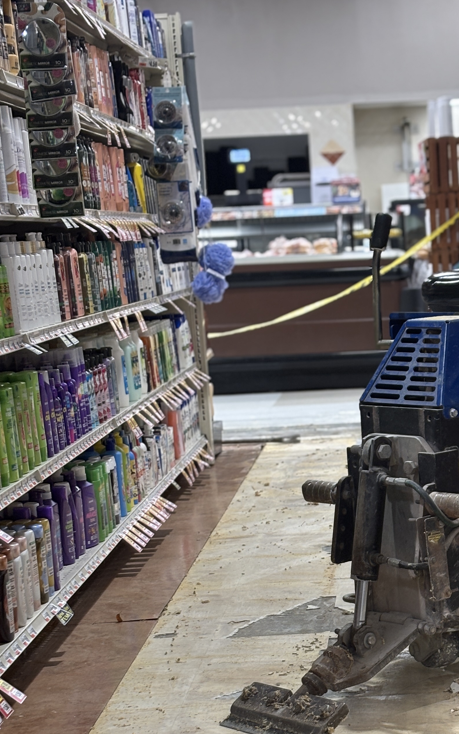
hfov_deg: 14.7
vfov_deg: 23.3
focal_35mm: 88
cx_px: 429
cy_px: 541
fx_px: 1761
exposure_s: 1/60
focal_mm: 5.96
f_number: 1.6
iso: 80
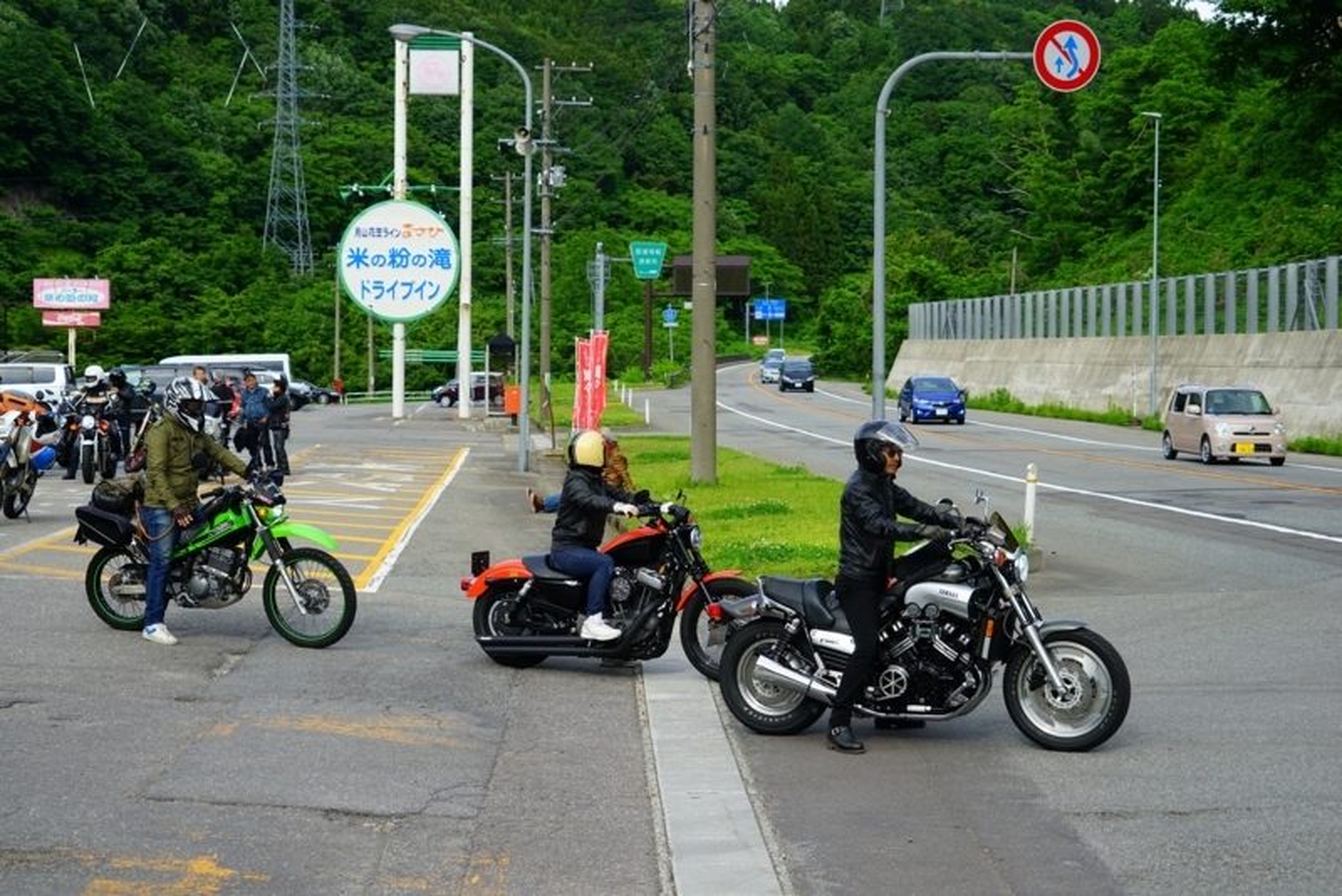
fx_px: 2051
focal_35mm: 55
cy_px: 448
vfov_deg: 24.6
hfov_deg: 36.2
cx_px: 671
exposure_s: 1/1000
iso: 500
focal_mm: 55
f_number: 6.3
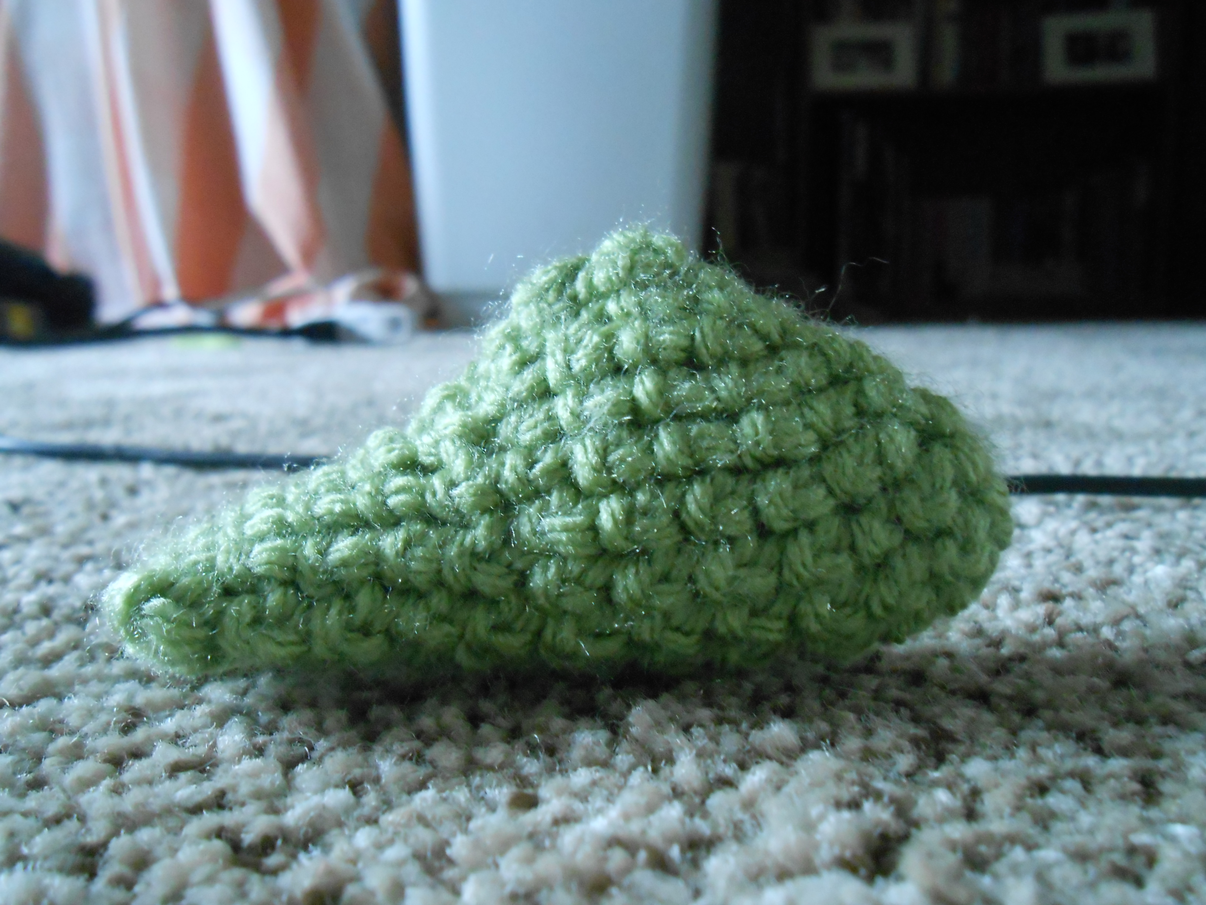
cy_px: 452
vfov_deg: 46.8
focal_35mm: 30
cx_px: 603
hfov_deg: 60.0
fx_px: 1045
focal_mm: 5.3
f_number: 3.8
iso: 800
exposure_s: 1/80
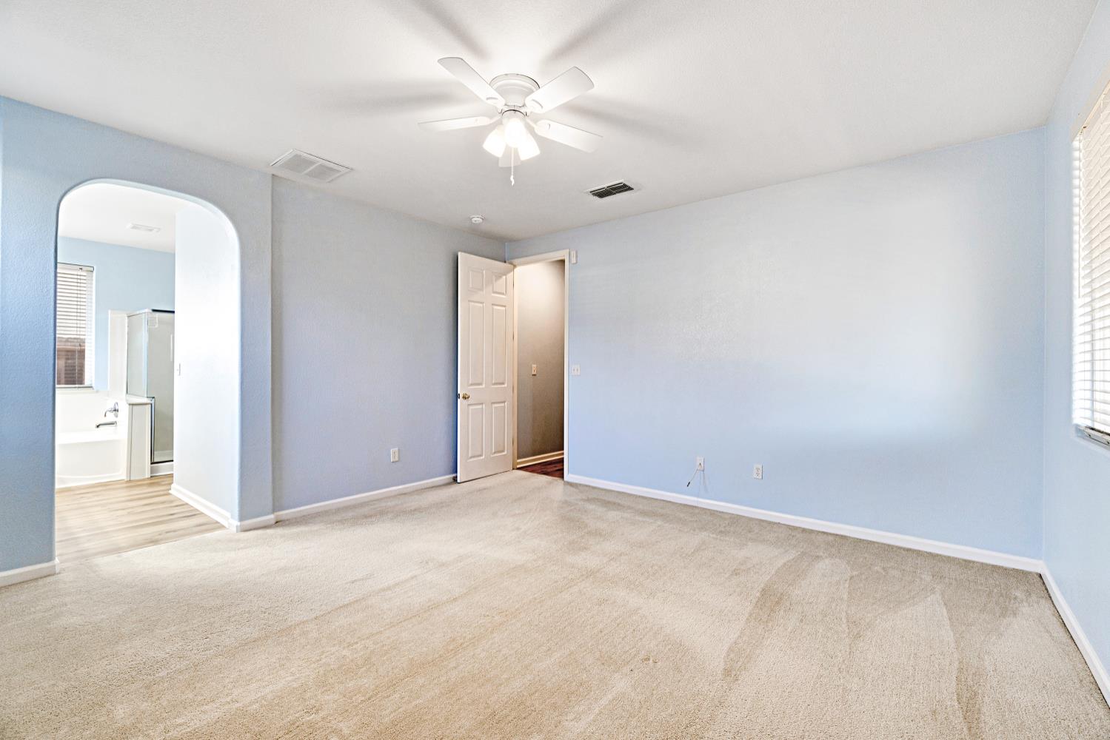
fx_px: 463
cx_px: 555
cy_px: 370
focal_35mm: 15
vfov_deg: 77.3
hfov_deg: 100.4
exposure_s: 1/13
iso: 400
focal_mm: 10
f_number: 8
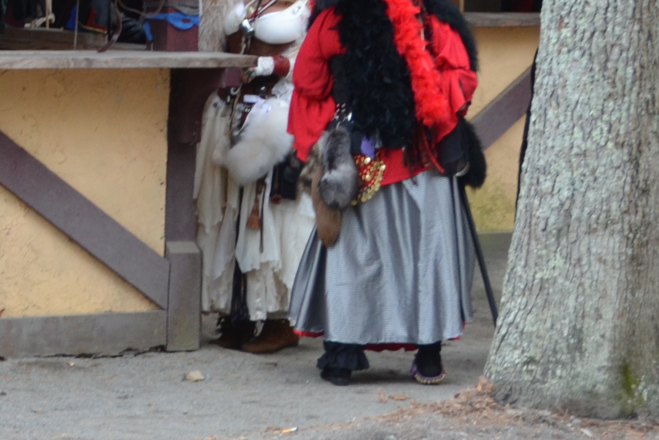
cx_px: -346
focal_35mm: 212
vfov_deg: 6.5
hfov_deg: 9.4
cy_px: 132
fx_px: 3881
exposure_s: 1/100
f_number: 5
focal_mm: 38
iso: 400
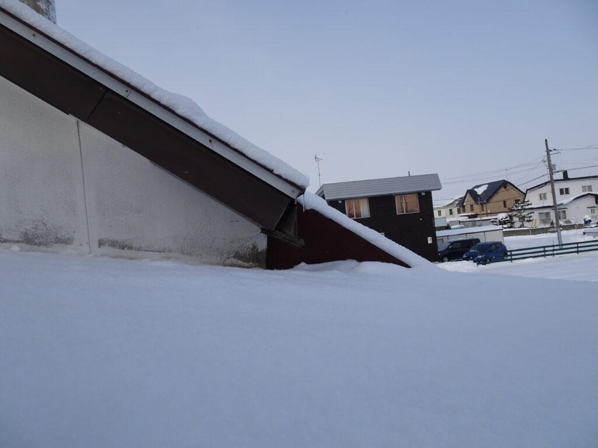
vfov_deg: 56.8
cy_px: 224
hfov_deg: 71.6
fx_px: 415
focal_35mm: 24
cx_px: 299
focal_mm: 4.1
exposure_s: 1/1600
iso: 80
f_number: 3.5
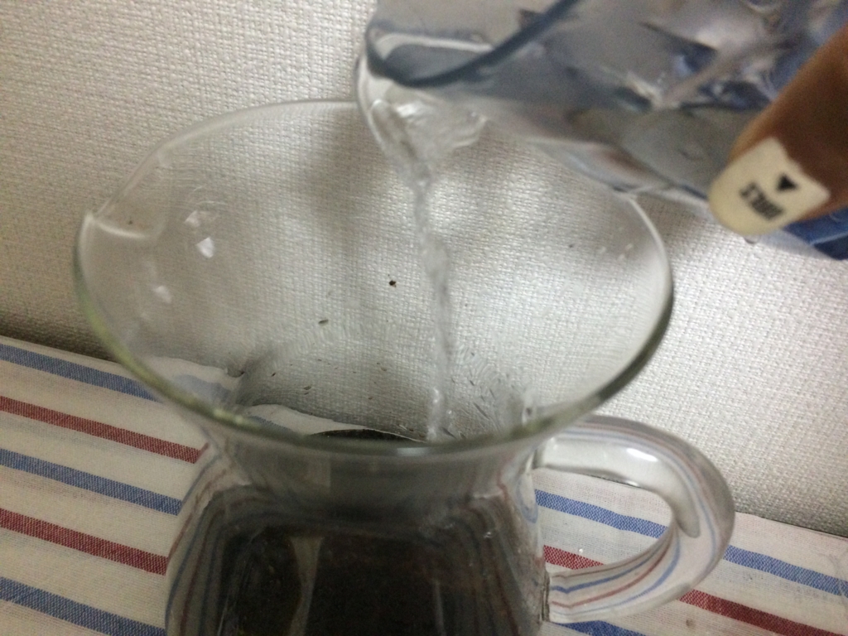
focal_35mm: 29
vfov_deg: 48.2
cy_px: 318
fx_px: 710
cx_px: 424
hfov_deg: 61.7
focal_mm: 4.15
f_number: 2.2
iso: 250
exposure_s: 1/33
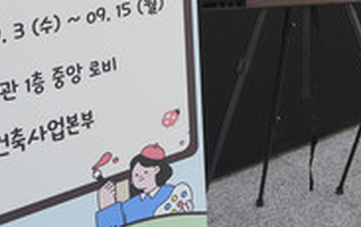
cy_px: -146
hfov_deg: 23.7
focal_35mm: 80
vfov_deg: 14.8
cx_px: 422
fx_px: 788
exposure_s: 1/160
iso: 6400
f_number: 5.6
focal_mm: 24
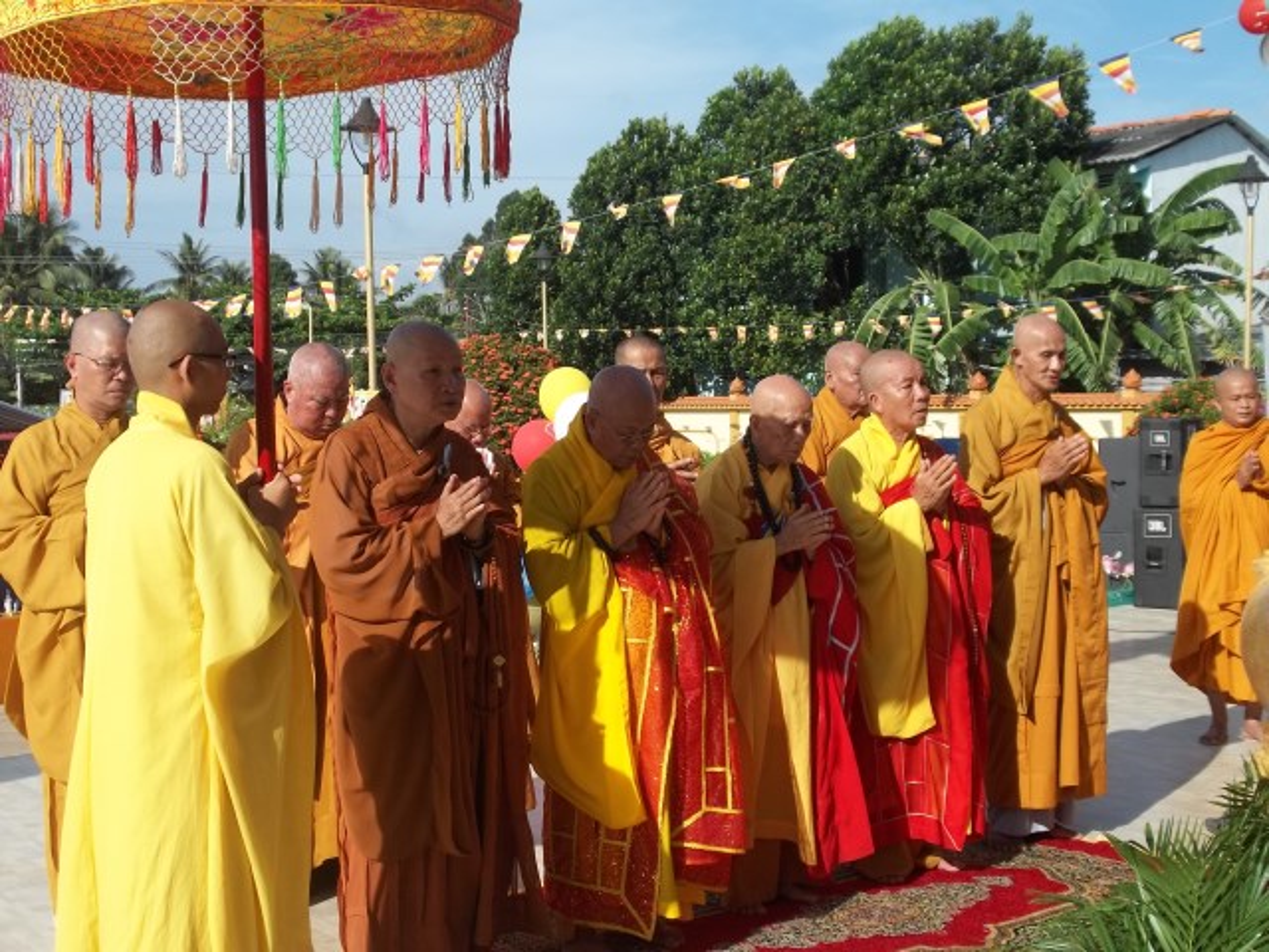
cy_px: 476
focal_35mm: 46
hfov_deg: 41.2
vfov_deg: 31.5
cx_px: 634
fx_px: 1686
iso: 64
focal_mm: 8.2
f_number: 8.9
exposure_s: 1/160
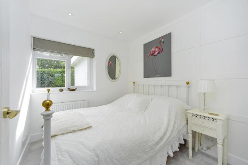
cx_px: 124
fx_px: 96
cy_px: 82
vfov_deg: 81.2
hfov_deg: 104.2
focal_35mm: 14
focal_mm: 14
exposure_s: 1/100
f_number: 7.1
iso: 400
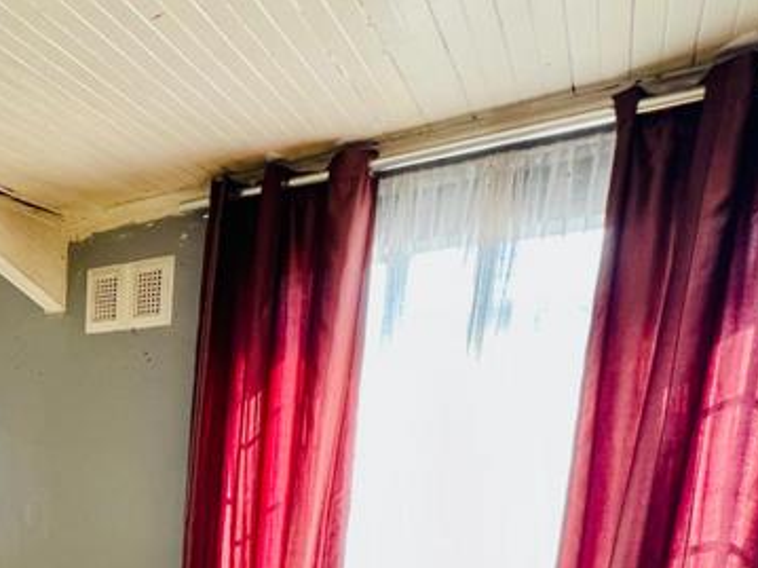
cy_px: 530
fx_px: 635
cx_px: -6
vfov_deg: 43.3
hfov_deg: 49.7
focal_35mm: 29
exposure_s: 1/99
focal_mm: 1.57
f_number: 1.8
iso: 100
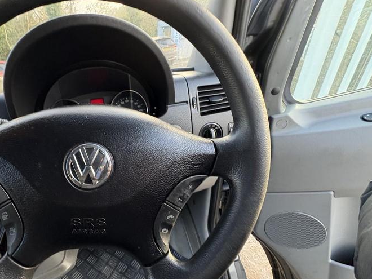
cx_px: 124
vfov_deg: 68.3
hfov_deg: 81.8
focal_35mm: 19
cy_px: 161
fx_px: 204
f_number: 2.2
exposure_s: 1/60
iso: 320
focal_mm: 2.22
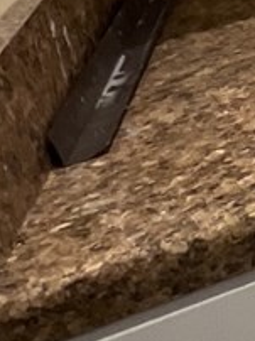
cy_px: -322
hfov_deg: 9.7
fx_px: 974
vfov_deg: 15.9
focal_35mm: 99
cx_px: 851
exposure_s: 1/60
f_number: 1.8
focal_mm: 1.57
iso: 200
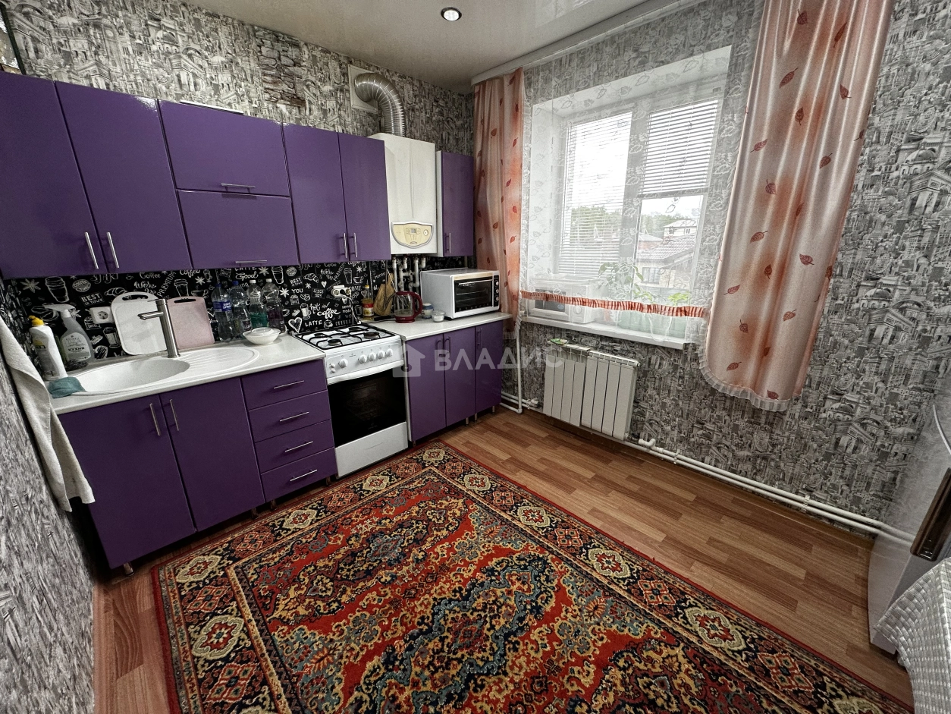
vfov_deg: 85.7
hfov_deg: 102.1
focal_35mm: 14
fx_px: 385
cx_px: 476
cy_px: 357
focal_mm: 2.22
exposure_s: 1/100
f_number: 2.2
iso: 100
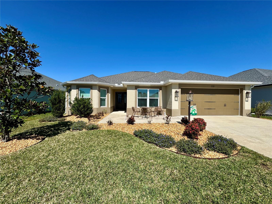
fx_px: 110
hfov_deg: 102.1
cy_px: 102
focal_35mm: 14
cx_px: 136
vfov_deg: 85.7
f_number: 2.2
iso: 50
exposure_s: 1/2874
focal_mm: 2.22
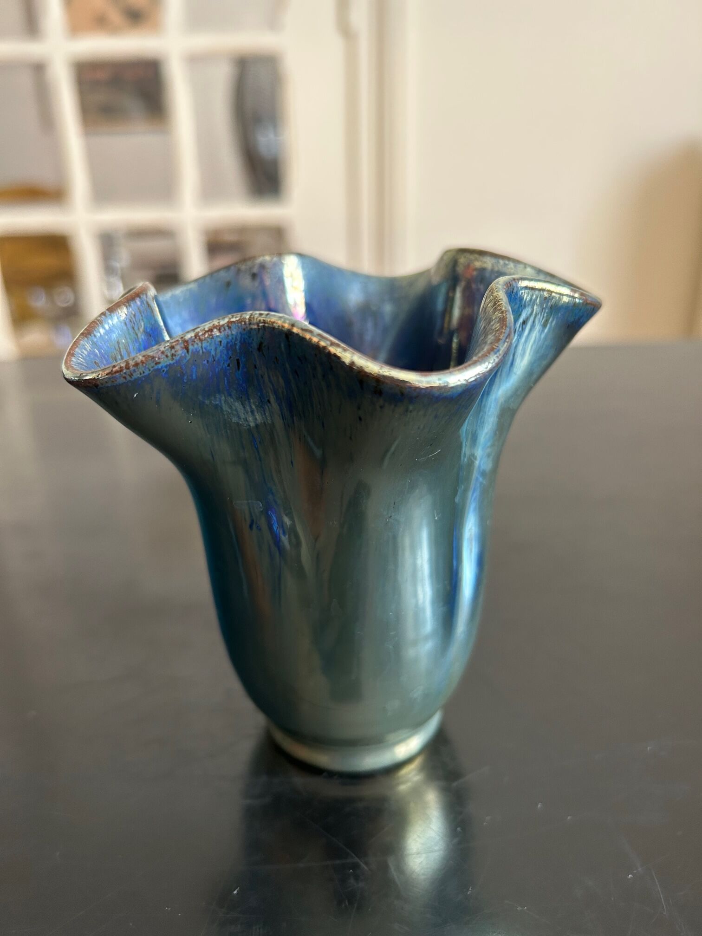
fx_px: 703
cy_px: 468
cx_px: 351
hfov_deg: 53.1
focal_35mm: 26
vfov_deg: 67.3
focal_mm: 5.7
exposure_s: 1/106
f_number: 1.5
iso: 125
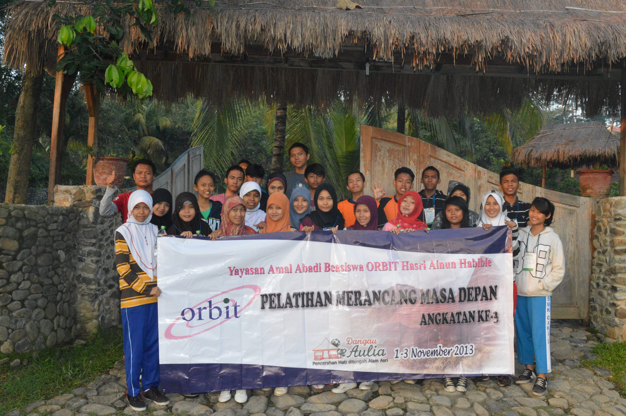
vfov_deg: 36.8
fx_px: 625
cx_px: 313
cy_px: 208
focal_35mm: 36
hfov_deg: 53.2
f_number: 13
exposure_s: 1/200
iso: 3200
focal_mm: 24
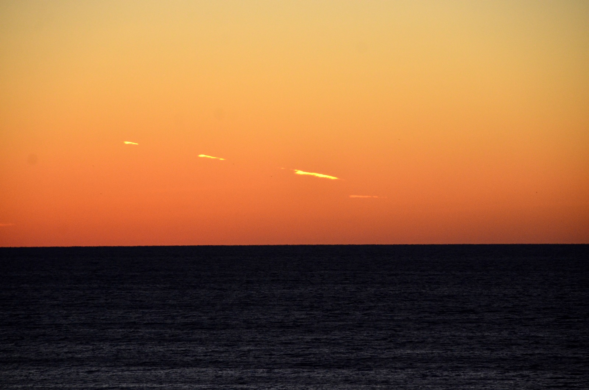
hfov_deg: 7.4
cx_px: 294
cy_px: 195
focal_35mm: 278
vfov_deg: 4.9
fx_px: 4530
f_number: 6
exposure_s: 1/640
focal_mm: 185
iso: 1000
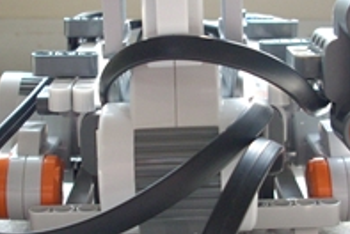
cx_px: 172
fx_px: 759
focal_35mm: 78
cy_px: 103
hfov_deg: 26.0
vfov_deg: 17.5
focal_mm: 6.2
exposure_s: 1/28.7
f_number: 2.8
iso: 200
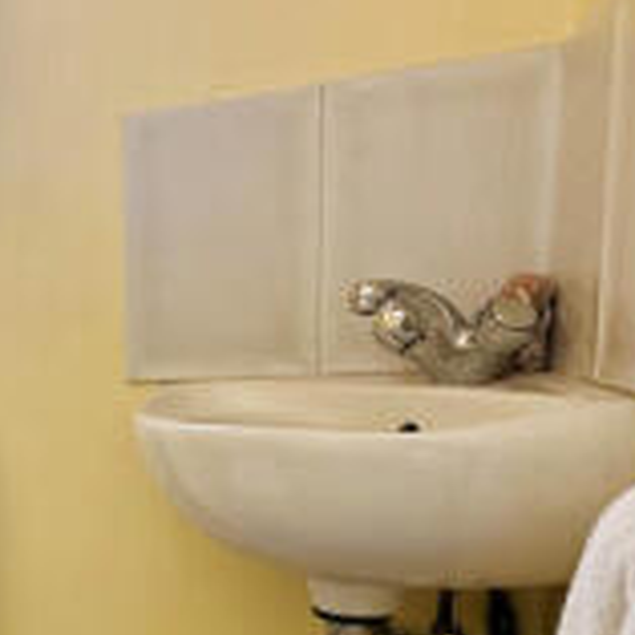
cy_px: 451
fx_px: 955
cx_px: -164
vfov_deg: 36.2
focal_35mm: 46
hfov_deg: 30.2
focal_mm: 2.22
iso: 64
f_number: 2.2
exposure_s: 1/99
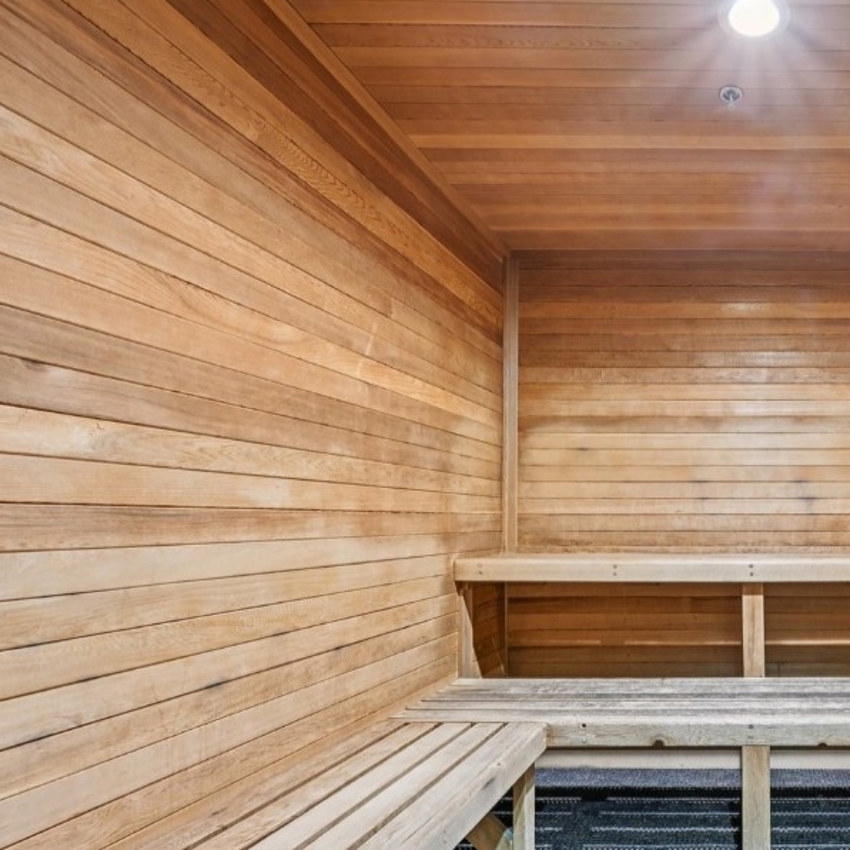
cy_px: 508
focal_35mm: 23
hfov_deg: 58.2
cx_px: 754
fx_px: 639
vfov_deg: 66.6
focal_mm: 14
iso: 400
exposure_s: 1
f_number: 8
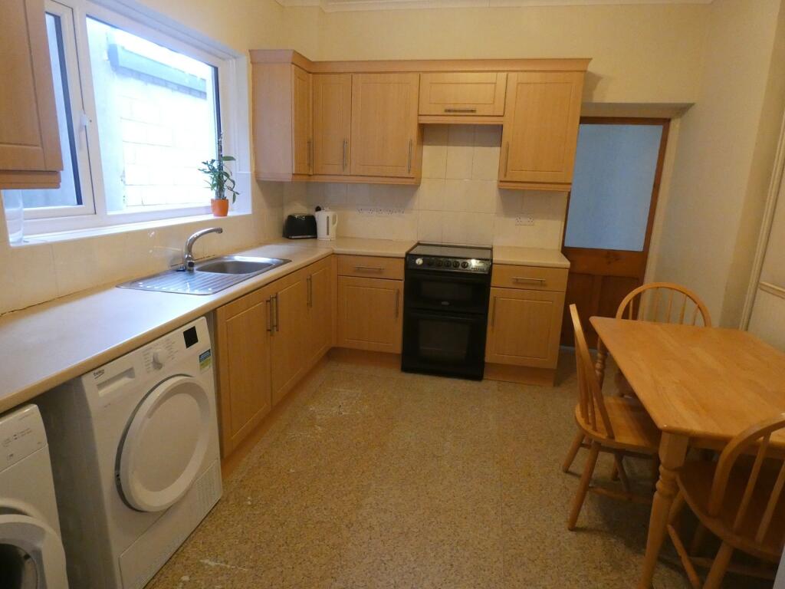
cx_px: 392
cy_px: 294
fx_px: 454
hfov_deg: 81.7
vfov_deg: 66.0
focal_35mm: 20
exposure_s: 1/60
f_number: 2.8
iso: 800
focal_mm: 3.6
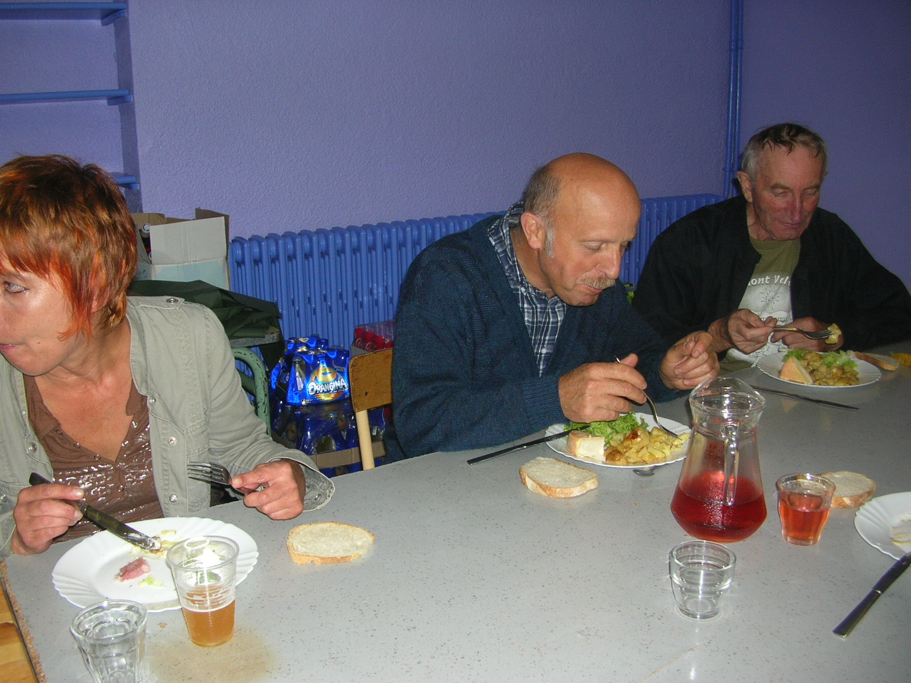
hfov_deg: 52.6
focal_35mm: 35
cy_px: 342
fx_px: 921
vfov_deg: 40.7
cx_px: 456
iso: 67
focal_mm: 5.8
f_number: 2.8
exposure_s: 1/60.1
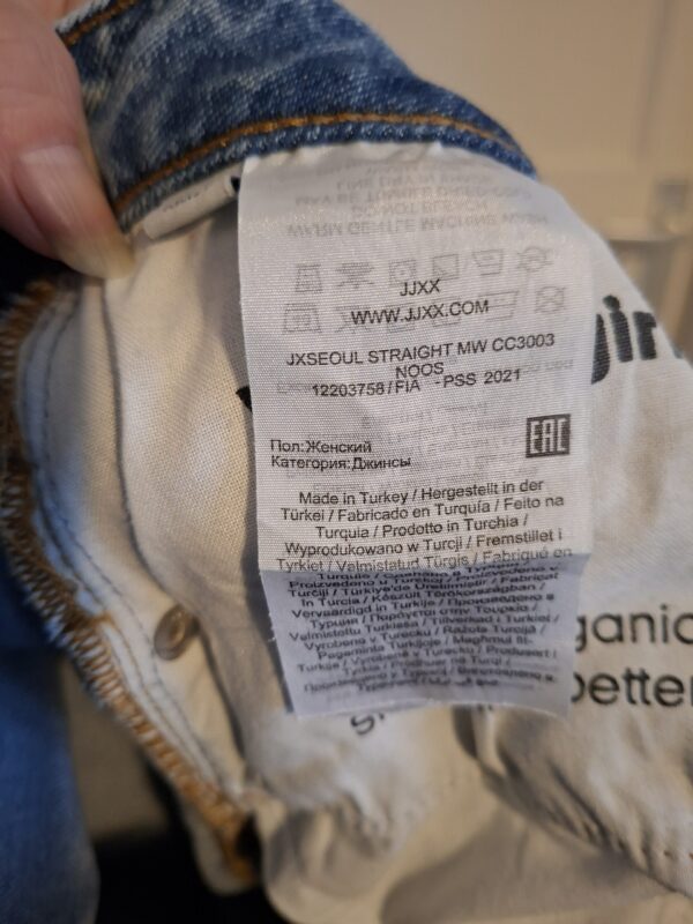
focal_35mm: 23
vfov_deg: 73.9
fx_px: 614
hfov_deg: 58.9
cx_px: 346
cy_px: 462
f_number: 1.8
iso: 800
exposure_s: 1/25
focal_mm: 5.54
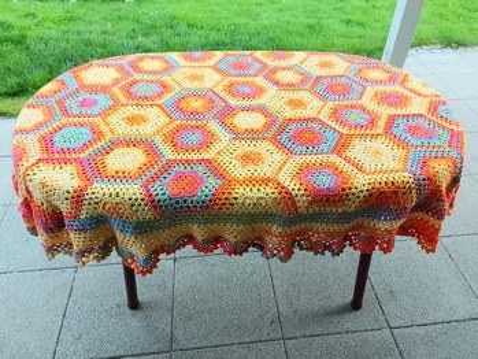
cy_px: 180
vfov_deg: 56.8
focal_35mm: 24
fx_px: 332
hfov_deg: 71.6
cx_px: 239
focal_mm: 5.23
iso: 160
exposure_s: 1/50
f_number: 1.8
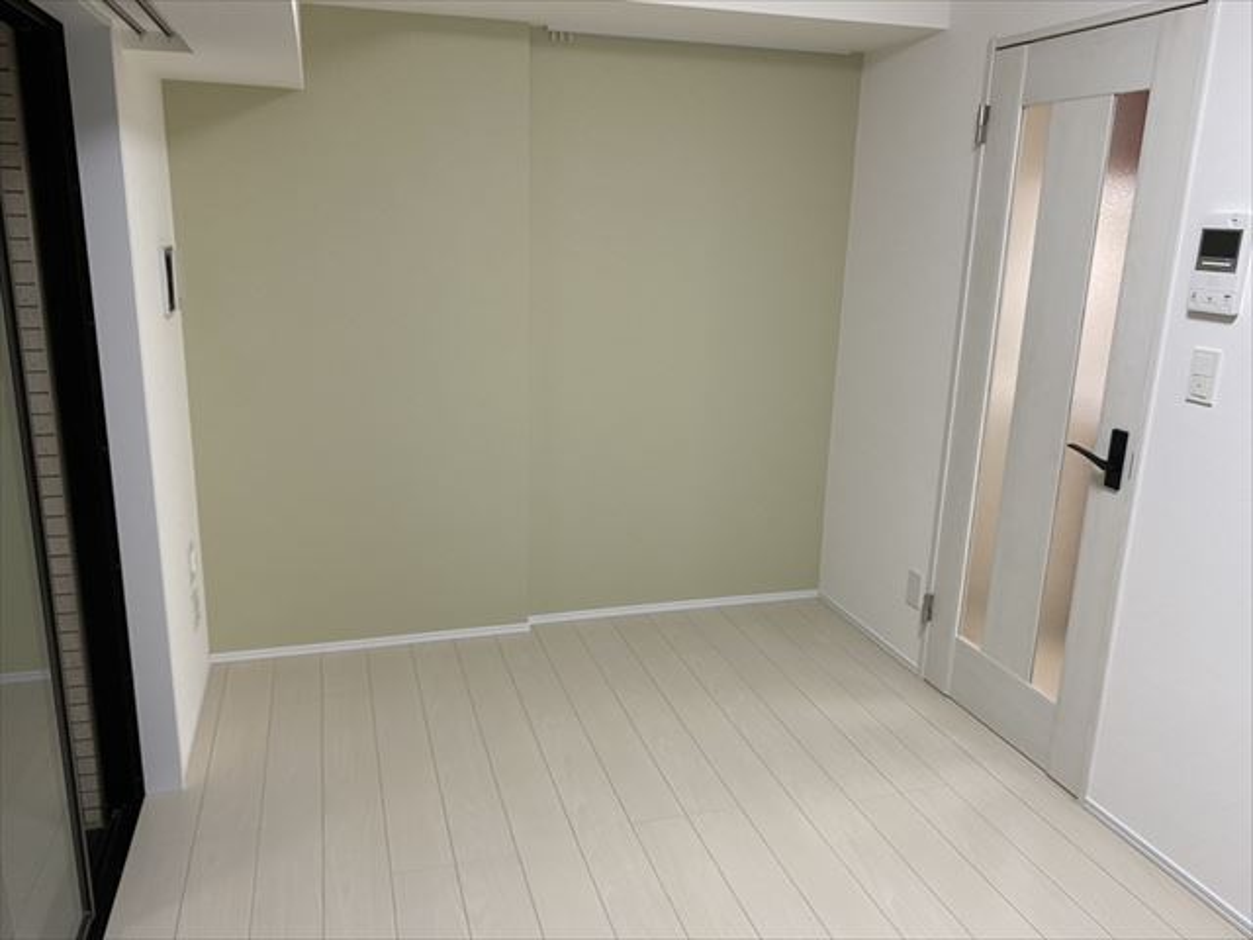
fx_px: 941
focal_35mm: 26
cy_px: 470
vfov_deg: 53.1
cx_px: 626
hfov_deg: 67.3
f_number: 1.8
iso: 64
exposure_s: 1/50
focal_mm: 4.25
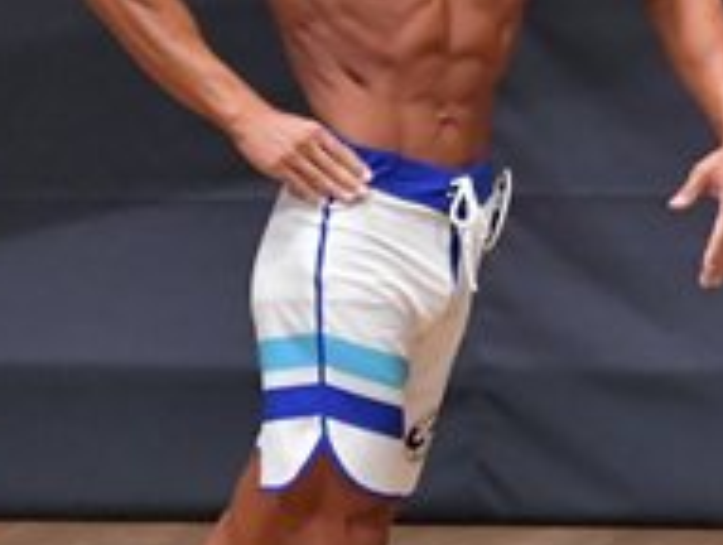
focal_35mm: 934
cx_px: -403
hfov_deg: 2.1
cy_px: 242
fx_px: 19545
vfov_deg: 1.6
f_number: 5.6
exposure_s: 1/400
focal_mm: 160
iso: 6400
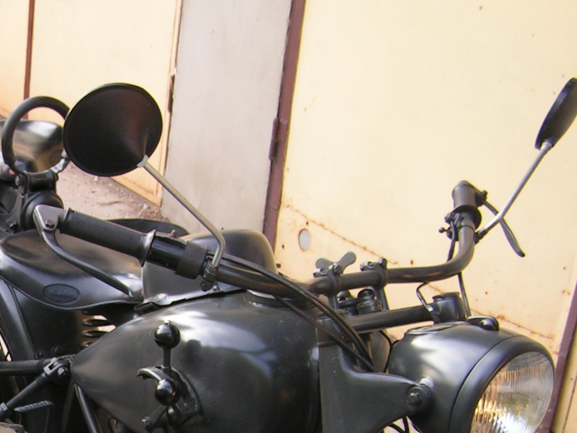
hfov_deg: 22.4
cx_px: 2
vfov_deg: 17.1
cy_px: 458
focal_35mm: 84
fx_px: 1400
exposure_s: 1/40
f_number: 2.8
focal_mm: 6.3
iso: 50
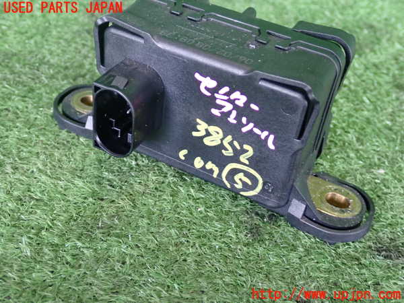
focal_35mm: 47
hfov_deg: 40.4
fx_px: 549
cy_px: 152
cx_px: 202
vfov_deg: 30.9
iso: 800
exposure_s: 1/25
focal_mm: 8.4
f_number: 3.1
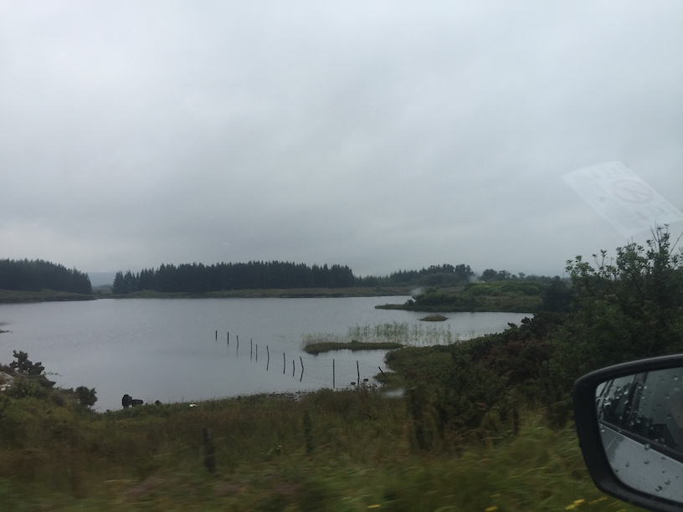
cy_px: 256
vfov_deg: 48.2
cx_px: 342
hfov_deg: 61.7
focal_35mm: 29
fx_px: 572
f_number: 2.2
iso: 32
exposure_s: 1/243
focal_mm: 4.15
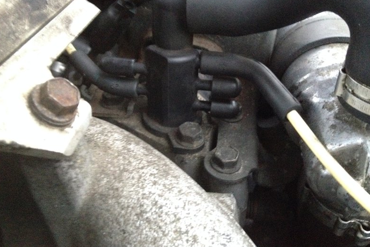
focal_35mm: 37
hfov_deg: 51.9
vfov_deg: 35.9
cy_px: 111
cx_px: 184
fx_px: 380
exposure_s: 1/15
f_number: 2.4
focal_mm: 4.28
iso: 800
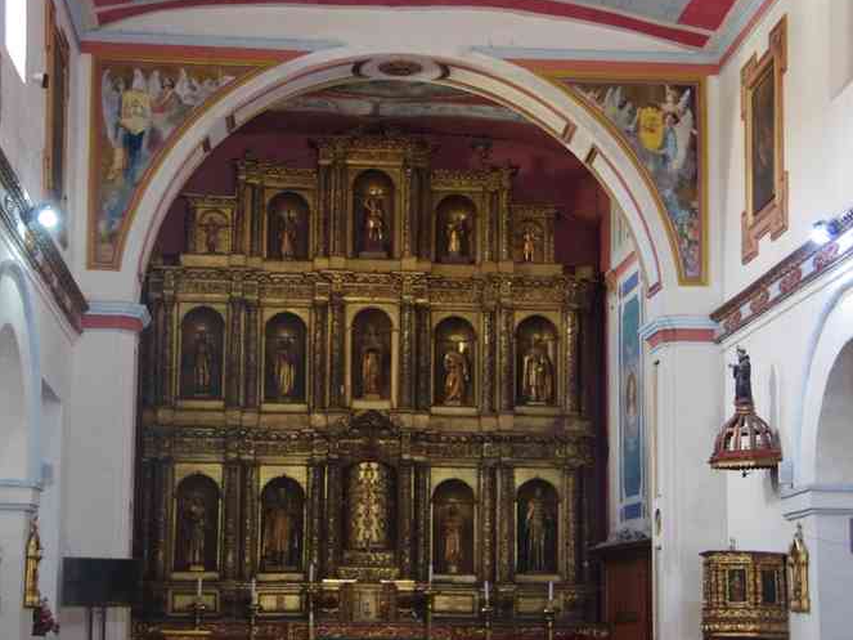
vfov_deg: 20.7
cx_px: 427
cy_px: 420
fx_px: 1749
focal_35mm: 71
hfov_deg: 27.4
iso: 3200
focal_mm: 32.5
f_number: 4
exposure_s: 1/13
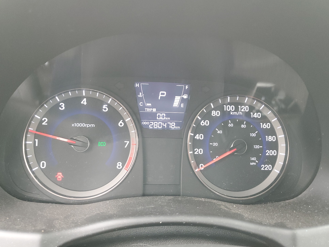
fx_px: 257
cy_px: 123
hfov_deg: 65.3
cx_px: 161
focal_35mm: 27
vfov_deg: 51.4
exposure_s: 1/60.2
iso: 99
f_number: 1.5
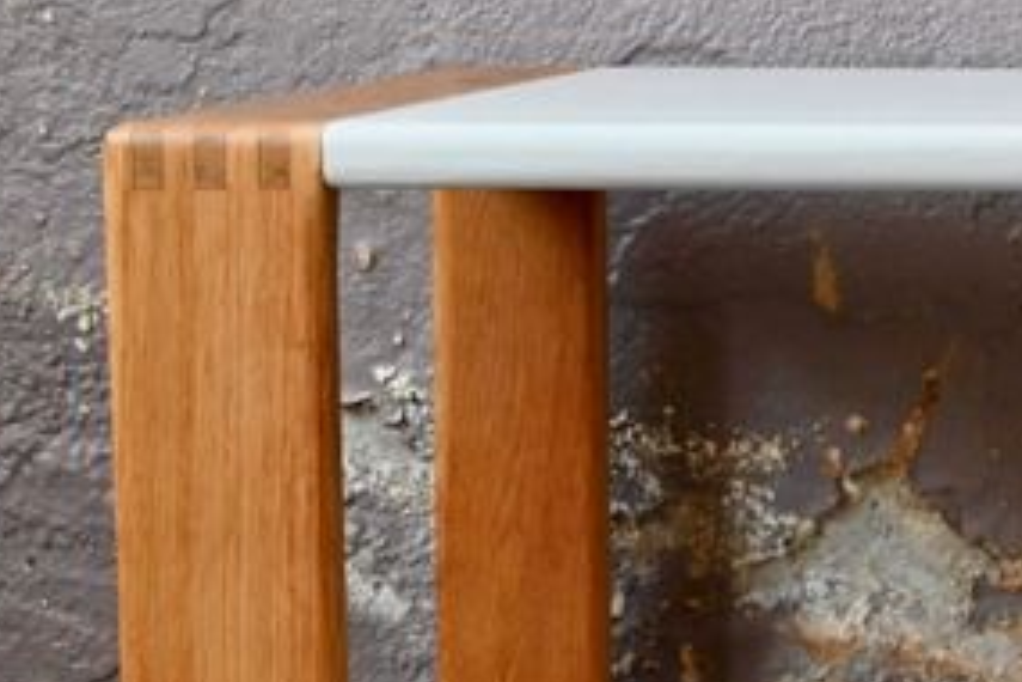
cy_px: 354
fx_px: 4286
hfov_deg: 12.8
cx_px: 1567
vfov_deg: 9.1
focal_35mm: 151
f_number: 4
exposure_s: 1/125
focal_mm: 43
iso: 1250
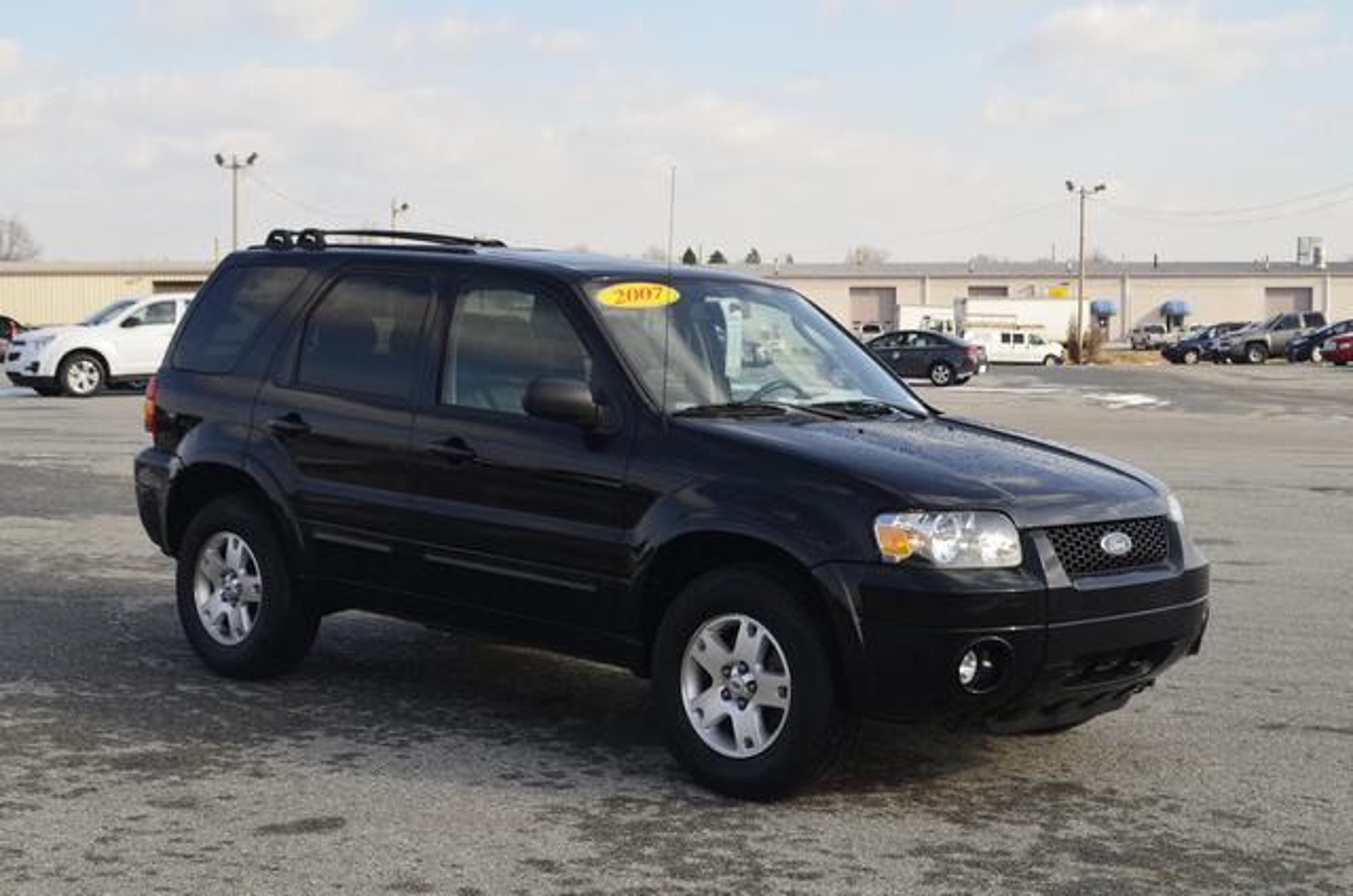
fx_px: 2025
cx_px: 676
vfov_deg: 25.0
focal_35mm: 54
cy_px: 448
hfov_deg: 36.9
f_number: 11
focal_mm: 36
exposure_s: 1/125
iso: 200
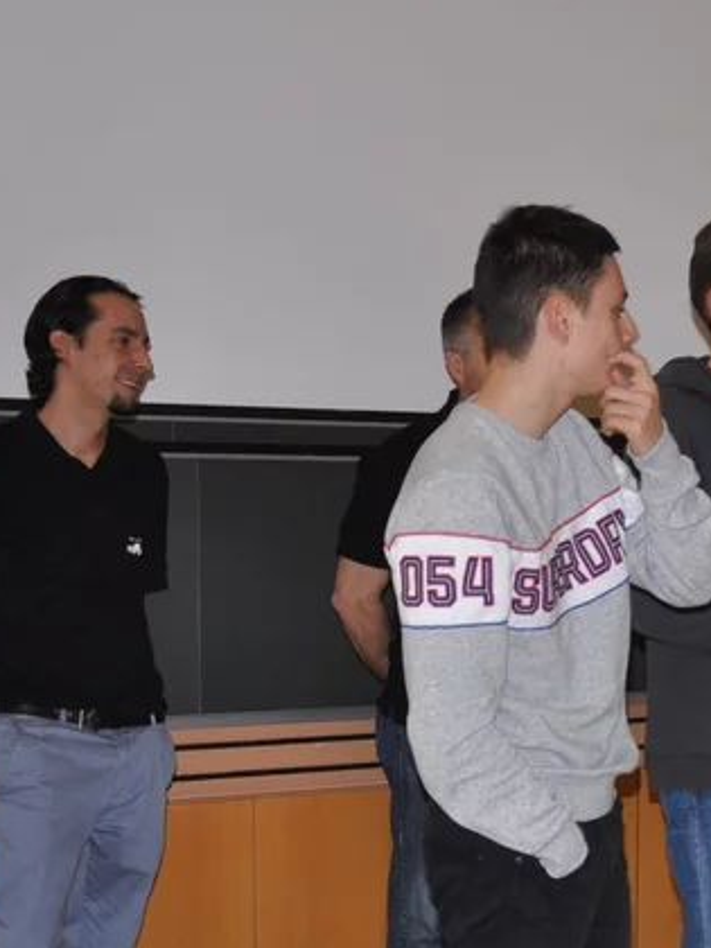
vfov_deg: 19.8
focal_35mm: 98
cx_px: 962
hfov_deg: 14.4
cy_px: 764
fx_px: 2684
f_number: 4
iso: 250
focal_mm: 26
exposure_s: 1/60
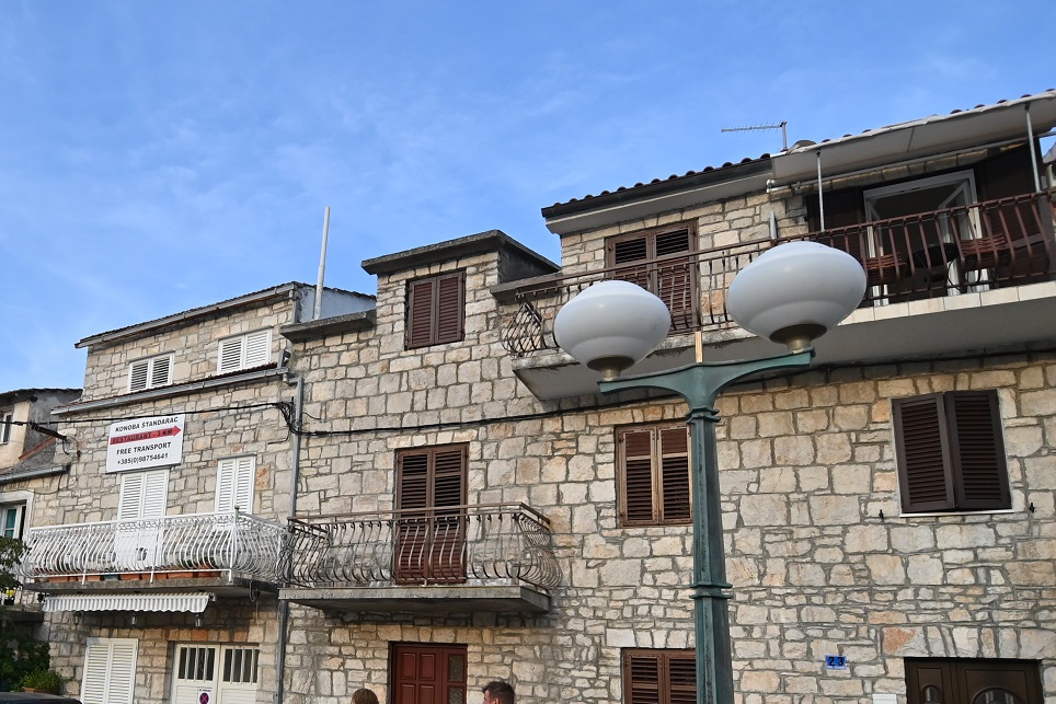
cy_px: 488
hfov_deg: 62.8
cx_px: 303
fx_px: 821
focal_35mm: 28
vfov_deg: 45.5
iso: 250
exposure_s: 1/1250
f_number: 4
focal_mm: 12
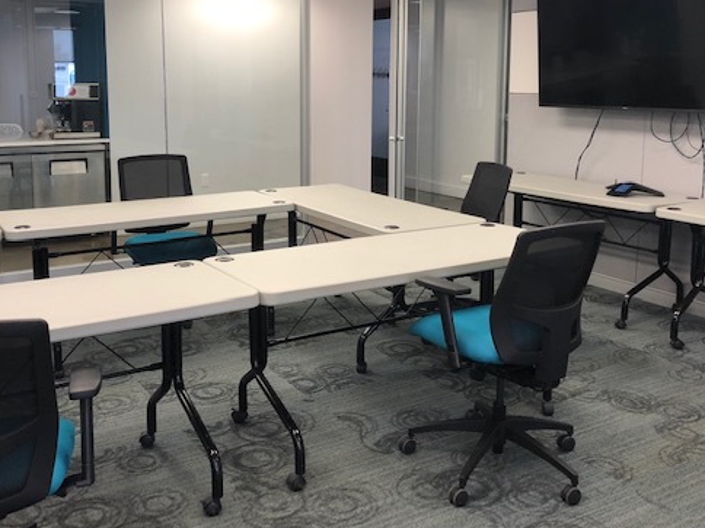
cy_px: 182
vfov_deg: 38.3
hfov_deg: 50.0
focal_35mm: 37
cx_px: 312
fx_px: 754
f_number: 1.8
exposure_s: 1/30
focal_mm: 4
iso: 25
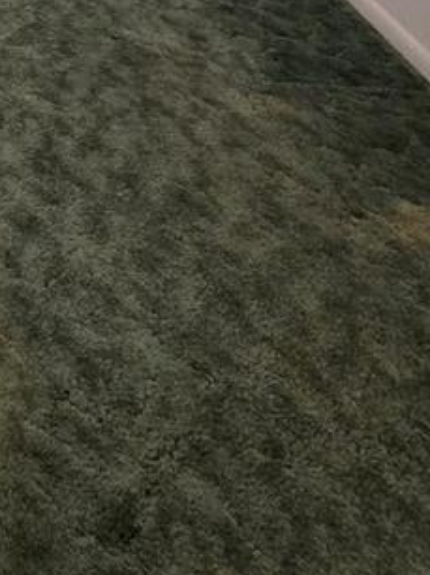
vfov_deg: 23.9
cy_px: -393
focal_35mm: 51
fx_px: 846
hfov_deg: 21.9
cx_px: -272
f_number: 2.2
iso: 400
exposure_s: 1/60
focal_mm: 2.2
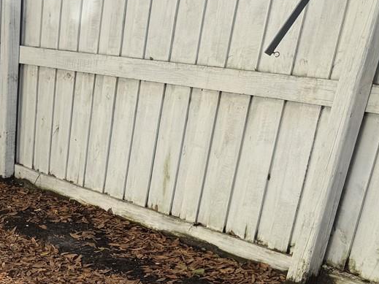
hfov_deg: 23.9
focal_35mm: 74
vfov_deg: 18.9
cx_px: -82
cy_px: 334
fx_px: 810
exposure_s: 1/1193
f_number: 1.78
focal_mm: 6.76
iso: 80
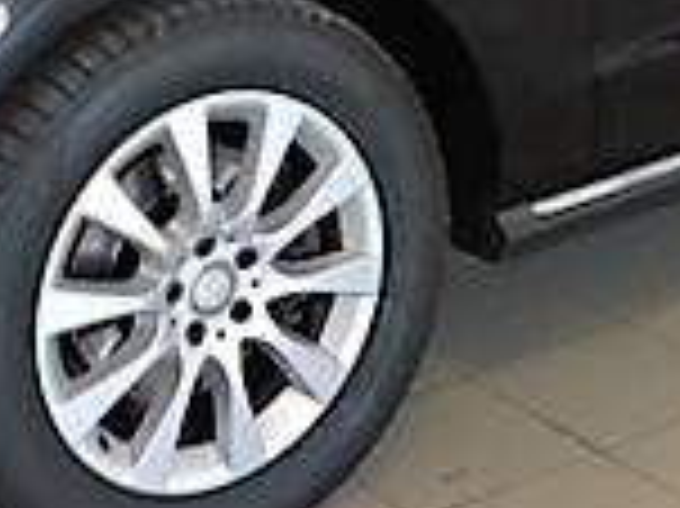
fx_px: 2395
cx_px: 367
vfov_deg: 11.4
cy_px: -335
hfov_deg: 16.2
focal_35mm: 122
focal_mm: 4.15
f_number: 2.2
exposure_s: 1/33
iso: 50
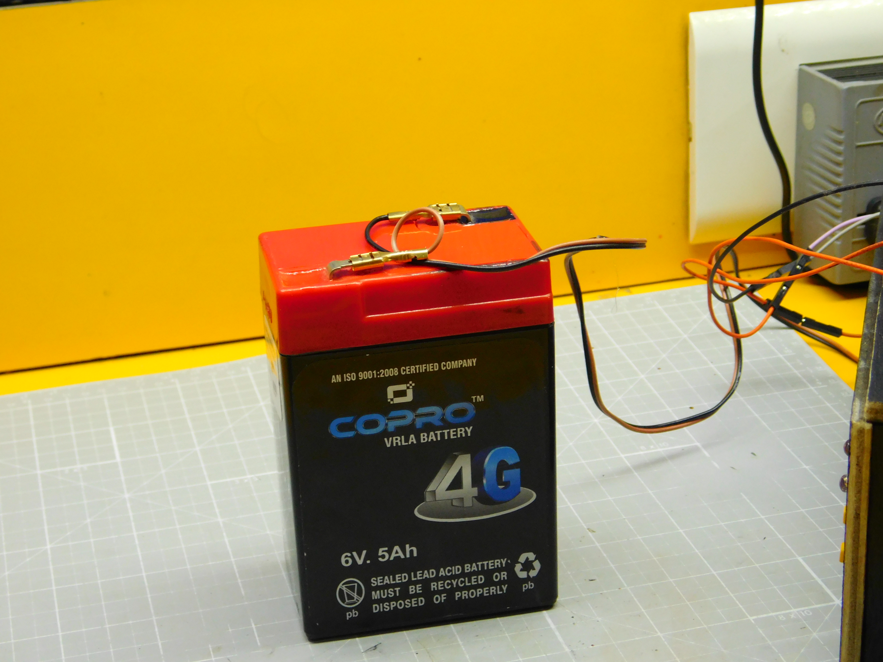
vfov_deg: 20.7
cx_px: 442
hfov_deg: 27.4
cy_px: 331
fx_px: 1811
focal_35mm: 71
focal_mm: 12.6
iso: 400
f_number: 4.3
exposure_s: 1/20
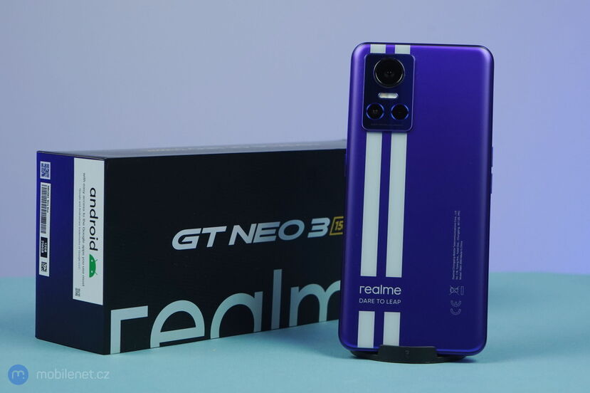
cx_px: 295
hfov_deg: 28.9
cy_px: 196
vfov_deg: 19.4
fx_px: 1147
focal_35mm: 70
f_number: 8
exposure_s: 1/200
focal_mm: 70
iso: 2000
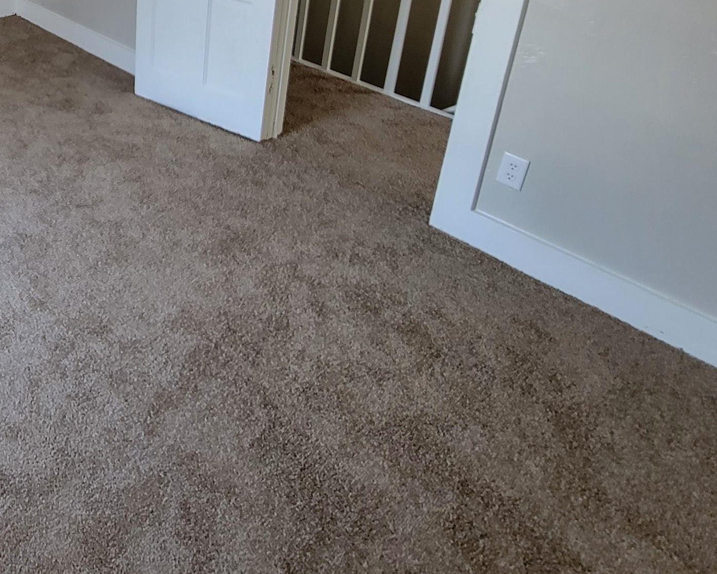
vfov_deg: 44.2
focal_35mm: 28
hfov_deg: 52.6
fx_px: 594
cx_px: 41
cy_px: 4
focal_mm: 2.2
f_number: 2.2
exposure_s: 1/60
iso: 125
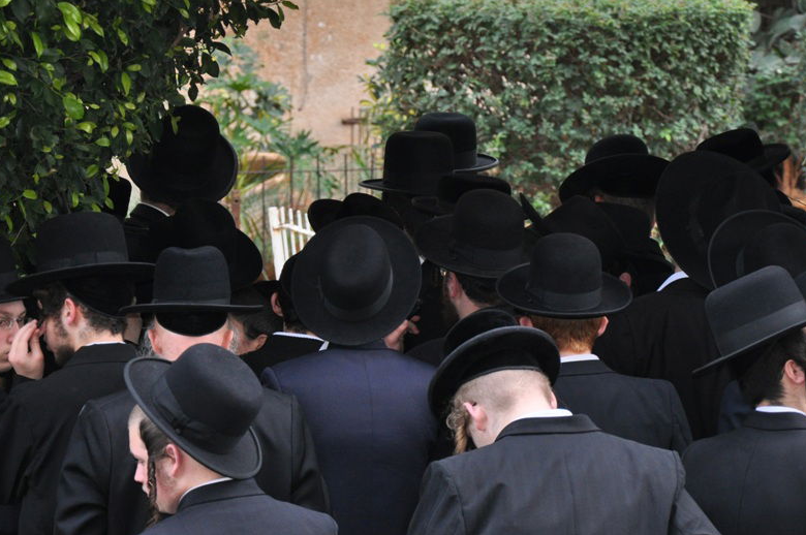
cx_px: 406
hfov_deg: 10.0
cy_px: 317
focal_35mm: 207
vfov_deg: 6.6
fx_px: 4621
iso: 800
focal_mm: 105
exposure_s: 1/60
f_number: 5.6
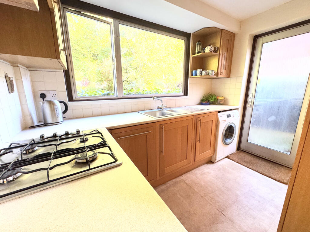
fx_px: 125
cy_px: 116
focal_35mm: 14
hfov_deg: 102.1
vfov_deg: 85.7
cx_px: 155
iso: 200
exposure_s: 1/99
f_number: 2.2
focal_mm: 2.22
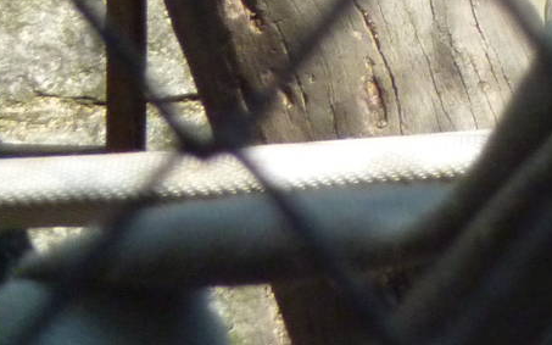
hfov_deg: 1.9
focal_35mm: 1124
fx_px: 16907
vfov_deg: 1.2
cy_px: -375
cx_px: 938
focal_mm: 49.2
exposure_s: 1/500
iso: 400
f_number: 4.9
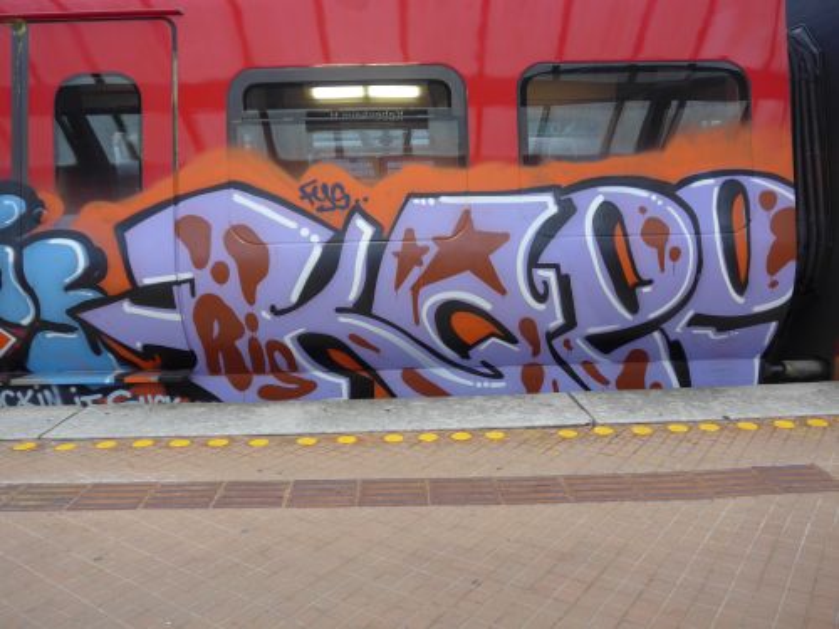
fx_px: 703
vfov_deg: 48.2
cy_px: 314
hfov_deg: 61.7
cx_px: 420
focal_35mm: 29
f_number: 2
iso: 125
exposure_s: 1/60
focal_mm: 6
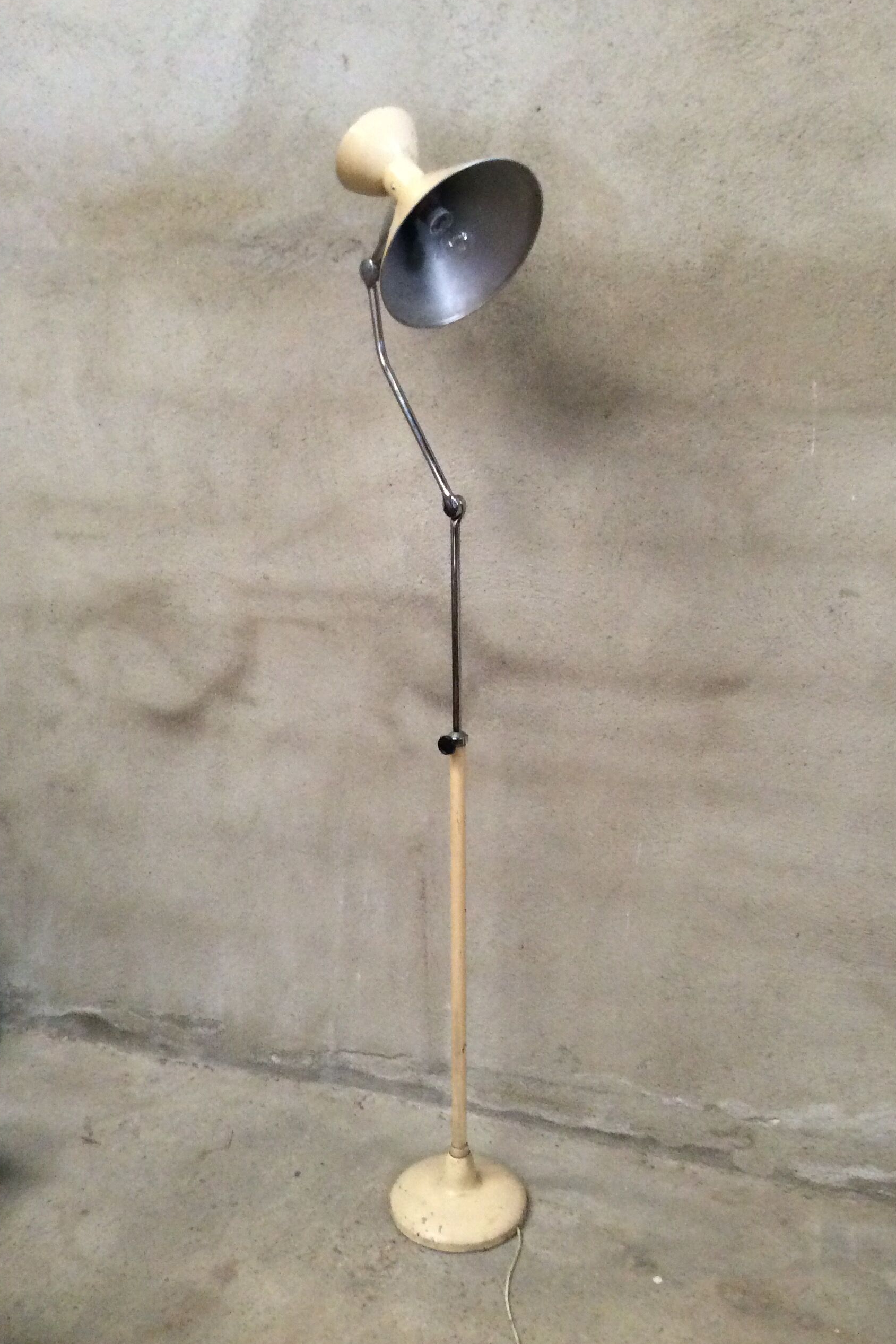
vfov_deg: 55.8
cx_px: 463
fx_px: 1269
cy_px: 663
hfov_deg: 38.9
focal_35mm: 34
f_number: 2.4
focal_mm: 3.3
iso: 320
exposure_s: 1/17
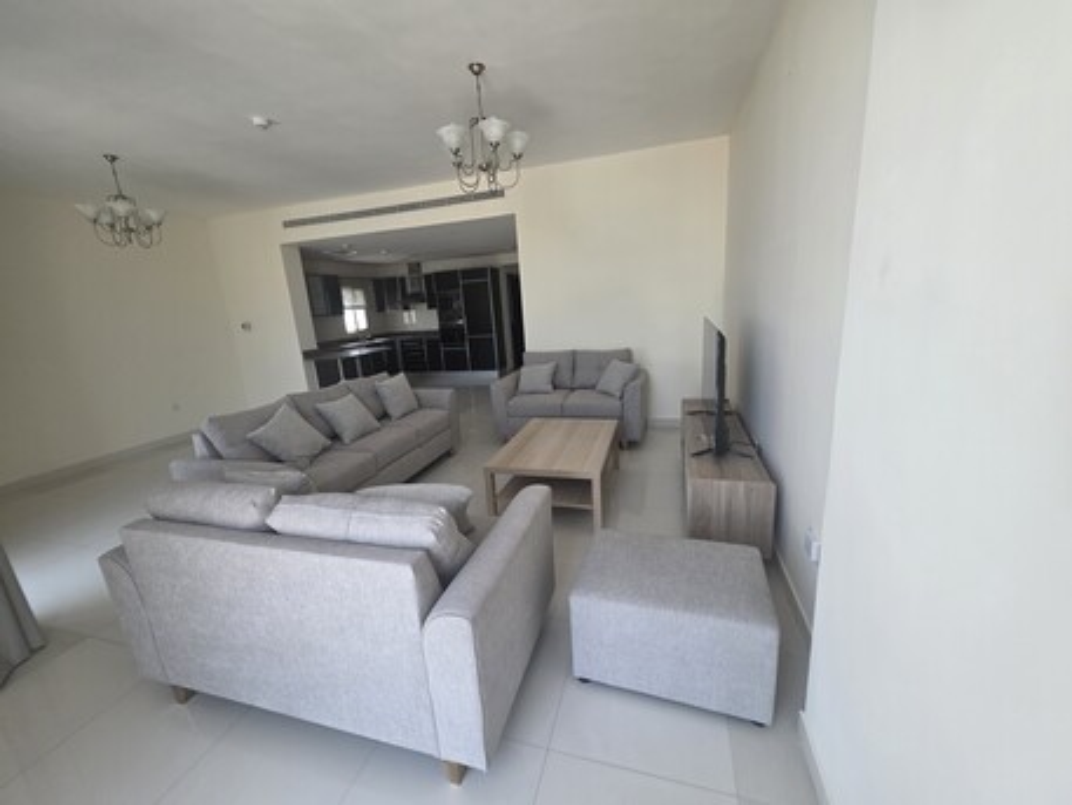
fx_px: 403
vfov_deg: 89.9
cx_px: 536
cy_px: 402
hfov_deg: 106.2
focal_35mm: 13
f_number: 1.9
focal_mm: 2.2
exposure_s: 1/100
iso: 160
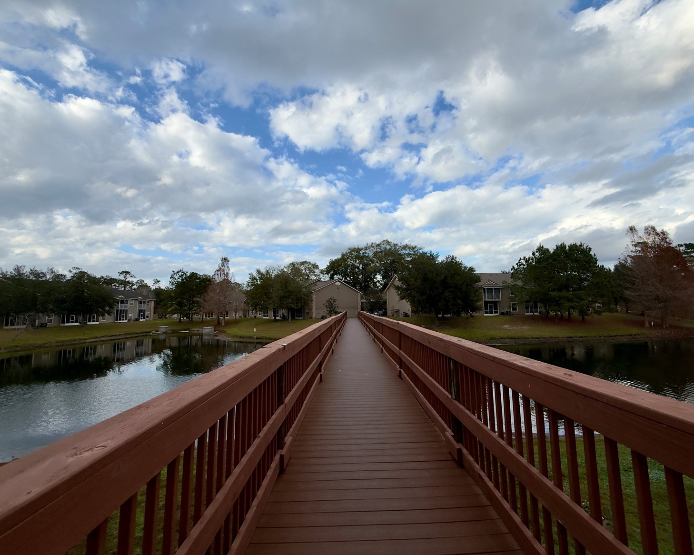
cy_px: 274
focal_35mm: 15
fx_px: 308
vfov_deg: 84.0
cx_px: 358
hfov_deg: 96.8
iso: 25
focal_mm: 2.22
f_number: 2.2
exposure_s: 1/770
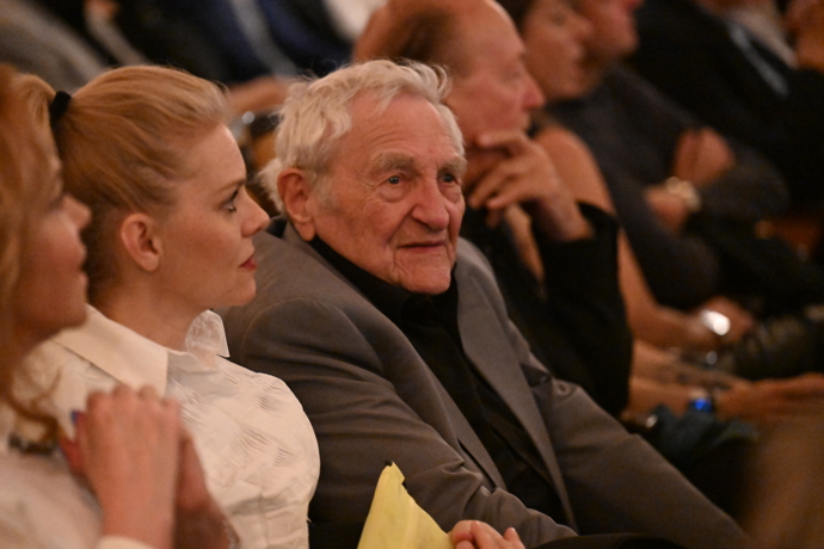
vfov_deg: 6.9
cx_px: 412
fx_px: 4577
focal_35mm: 200
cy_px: 274
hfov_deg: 10.3
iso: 20000
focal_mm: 200
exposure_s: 1/80
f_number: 3.5
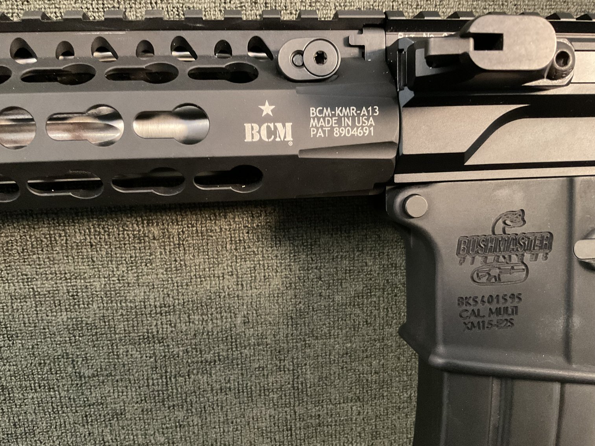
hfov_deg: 61.7
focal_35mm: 29
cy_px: 223
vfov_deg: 48.2
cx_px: 298
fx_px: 499
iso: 500
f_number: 1.8
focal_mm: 3
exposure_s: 1/24
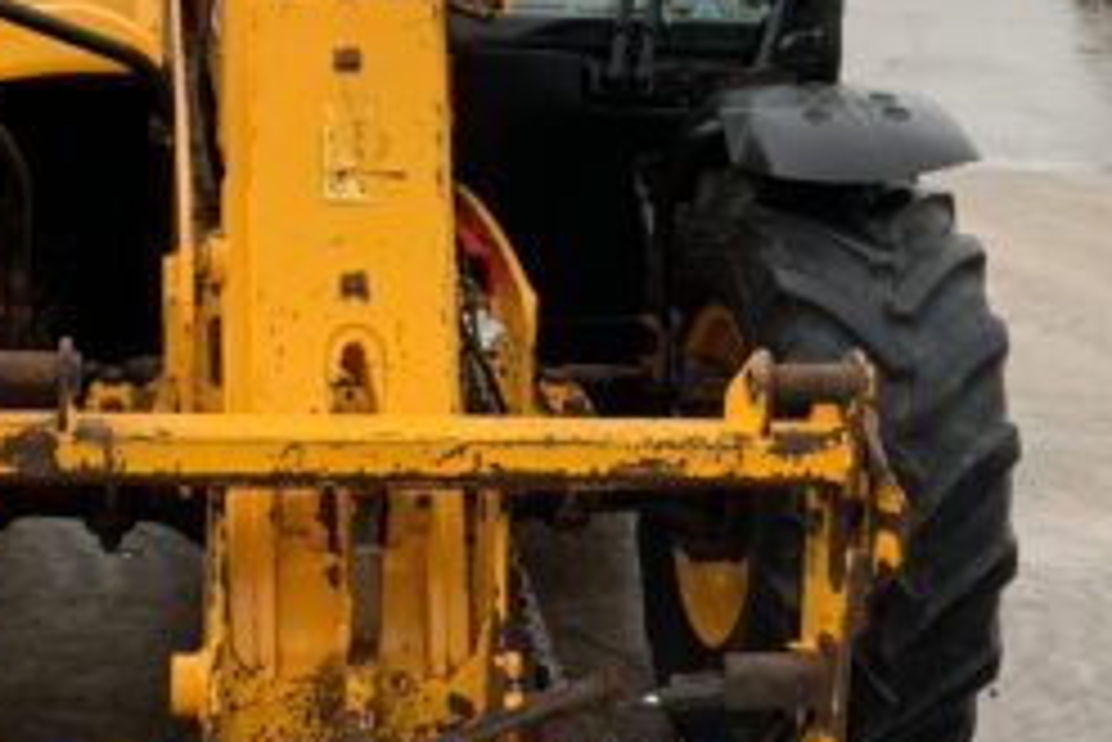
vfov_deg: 17.5
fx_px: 2411
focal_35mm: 78
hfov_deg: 26.0
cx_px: 581
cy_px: 306
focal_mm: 3
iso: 16
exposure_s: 1/276
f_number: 1.8
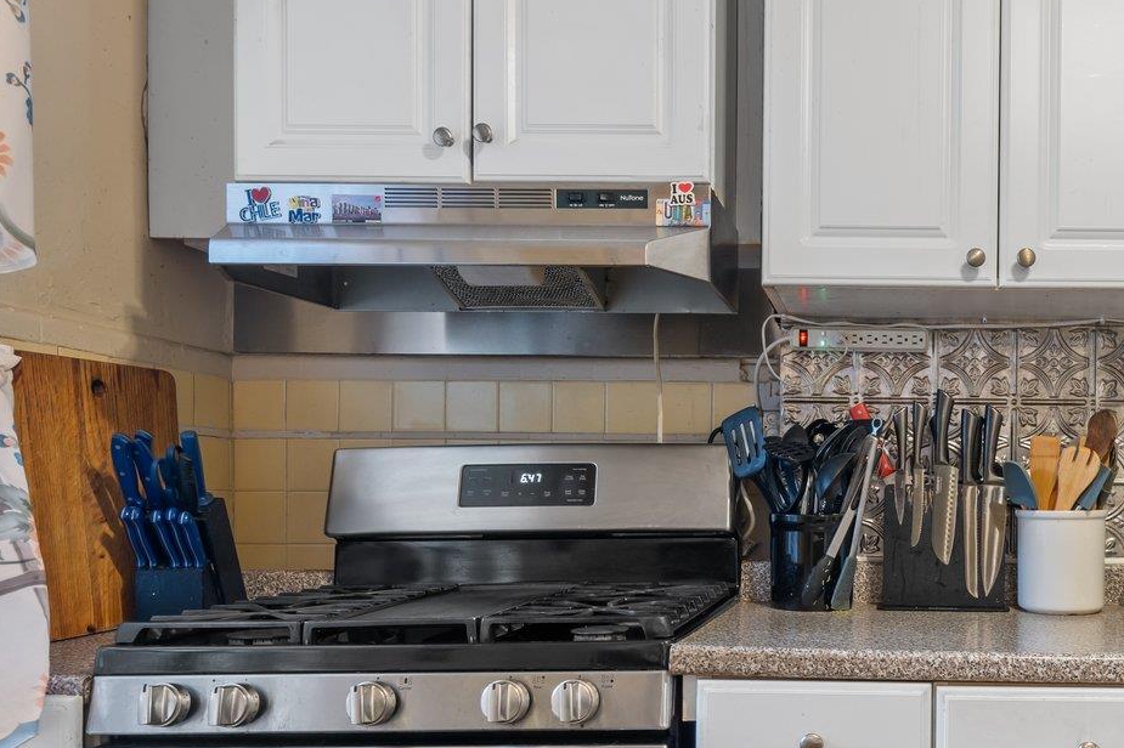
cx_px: 870
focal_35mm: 31
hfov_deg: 56.7
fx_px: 967
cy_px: 519
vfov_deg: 41.6
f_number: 10
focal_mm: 14
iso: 200
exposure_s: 2
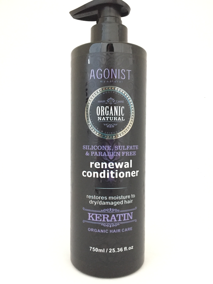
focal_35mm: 29
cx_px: 106
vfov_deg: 61.7
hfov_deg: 48.2
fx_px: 238
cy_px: 142
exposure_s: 1/17
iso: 500
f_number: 2.2
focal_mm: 4.15
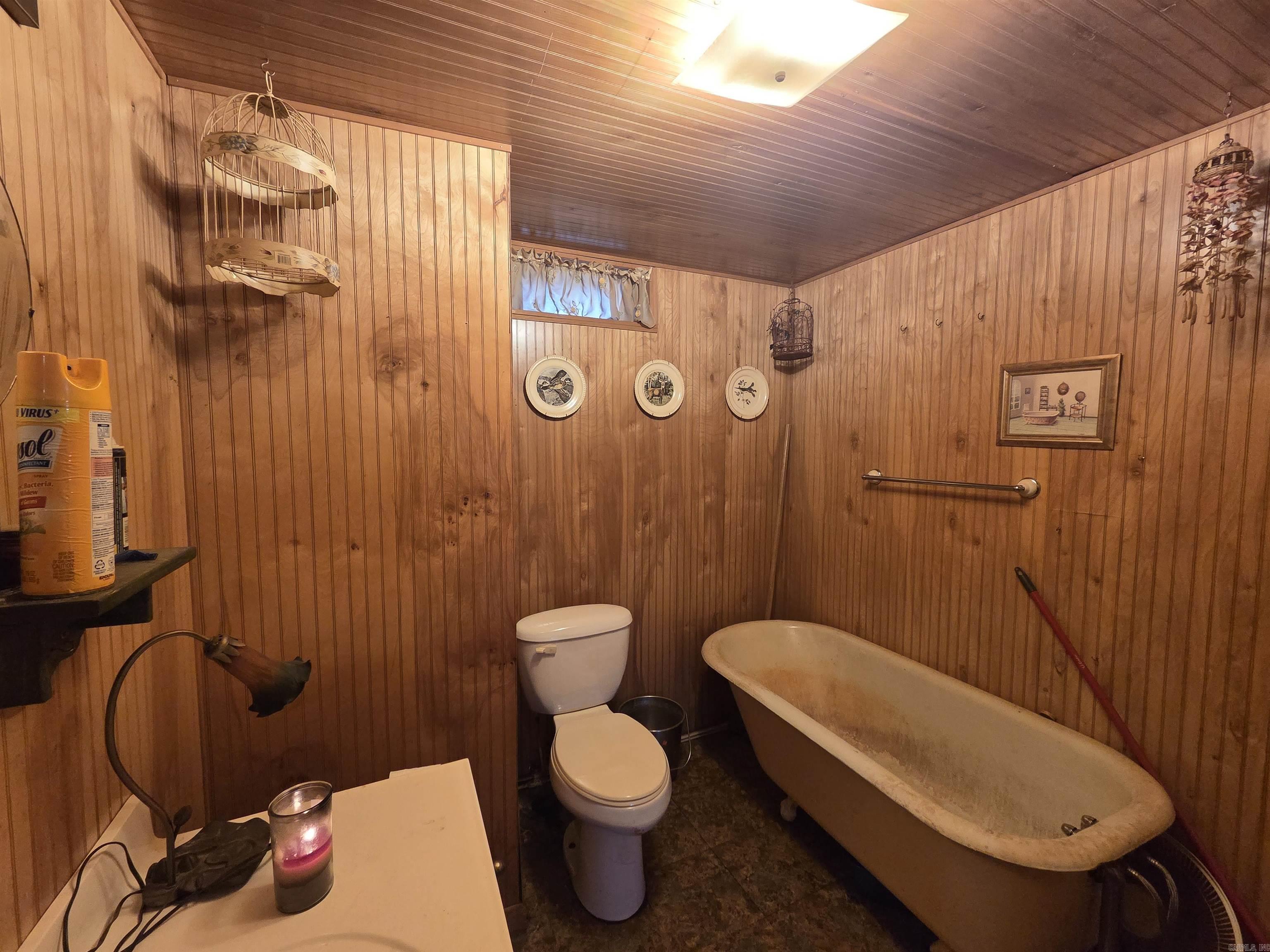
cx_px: 635
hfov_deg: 106.2
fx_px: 477
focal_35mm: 13
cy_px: 476
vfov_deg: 89.9
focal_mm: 2.2
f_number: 2.2
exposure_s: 1/60
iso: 500
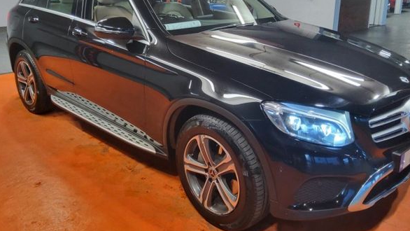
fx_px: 315
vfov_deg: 40.0
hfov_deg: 66.1
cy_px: 88
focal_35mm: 29
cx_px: 206
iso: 400
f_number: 2
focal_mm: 3.08
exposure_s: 1/50
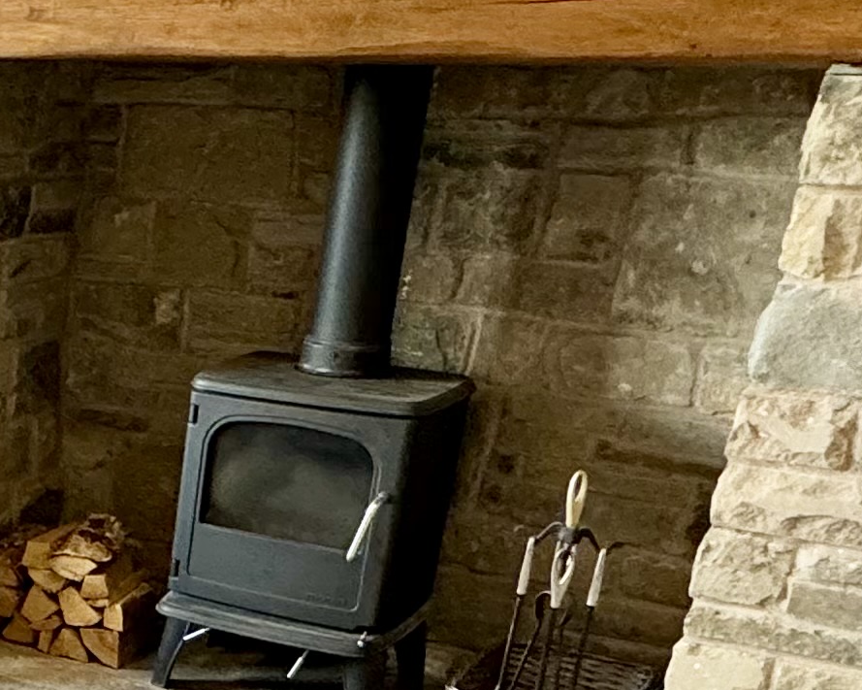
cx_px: -287
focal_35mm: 62
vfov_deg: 23.5
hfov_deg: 25.7
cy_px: 703
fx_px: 1582
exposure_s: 1/100
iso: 250
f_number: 2.2
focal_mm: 2.22
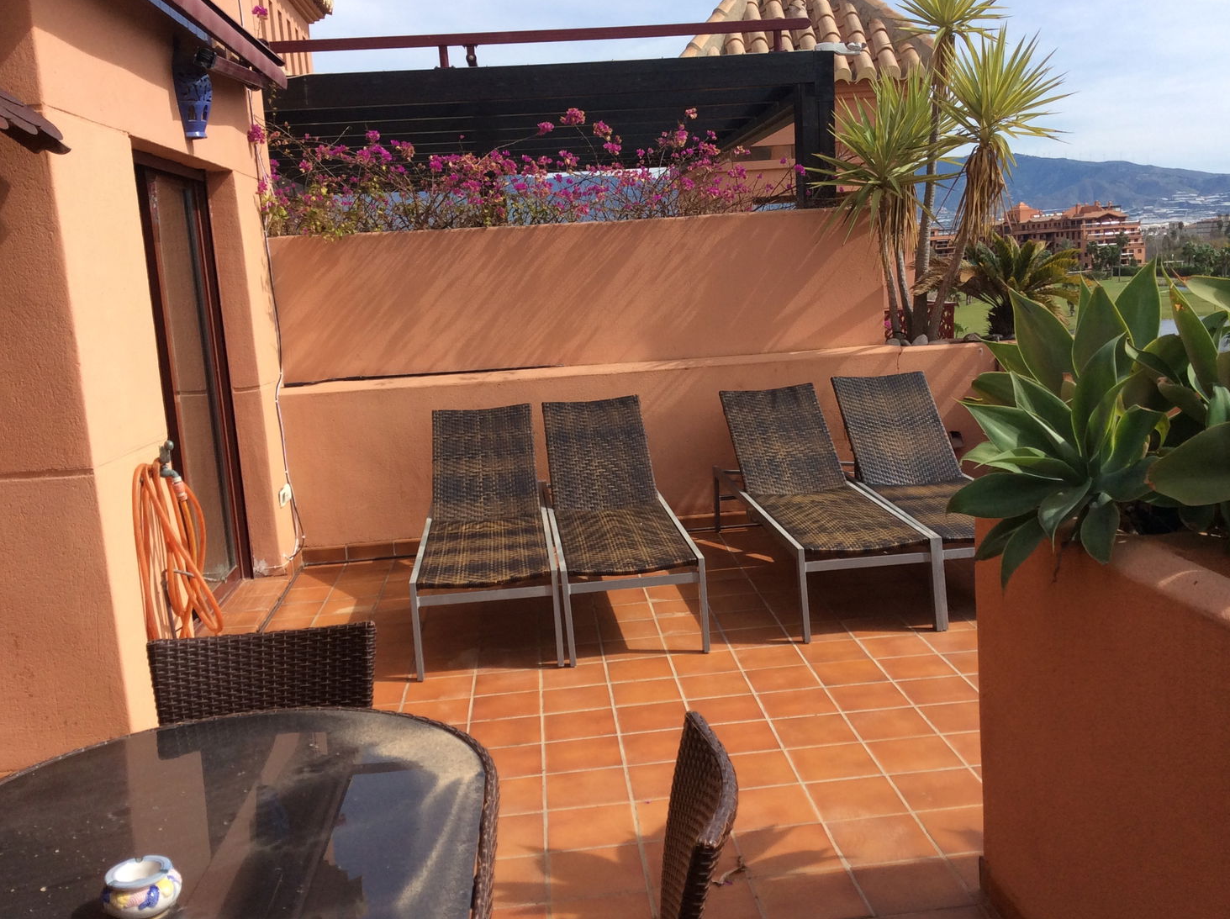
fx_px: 1242
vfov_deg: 40.6
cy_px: 467
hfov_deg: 52.6
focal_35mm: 35
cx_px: 658
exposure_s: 1/1217
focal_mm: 3.3
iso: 32
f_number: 2.4
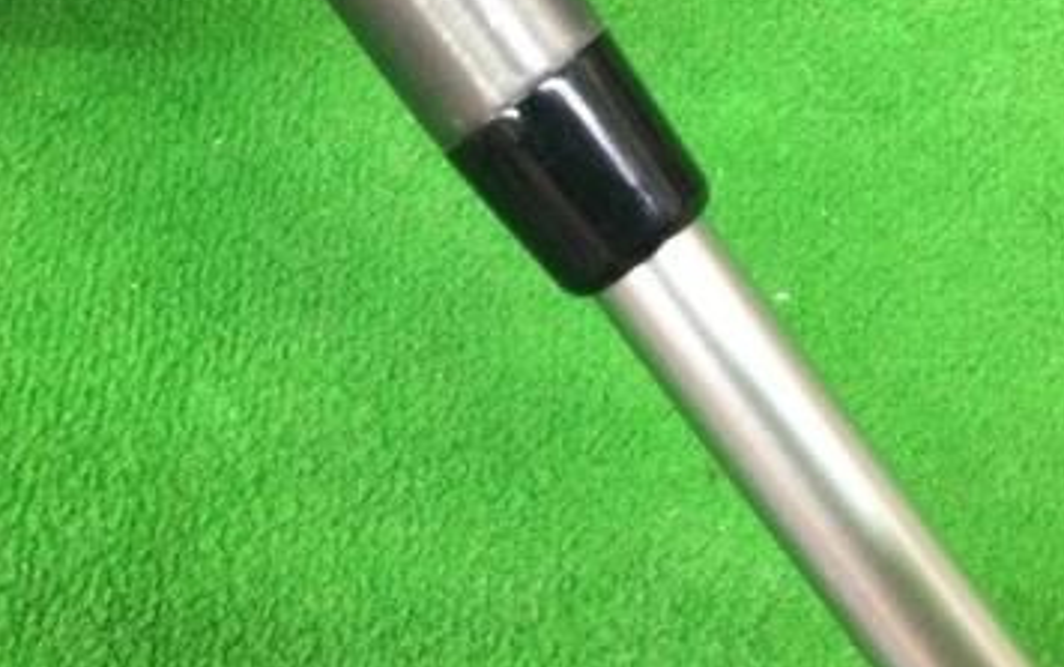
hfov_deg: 34.5
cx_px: 586
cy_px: 239
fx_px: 1712
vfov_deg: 22.0
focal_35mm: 59
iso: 200
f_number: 2.4
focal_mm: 3.3
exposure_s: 1/30
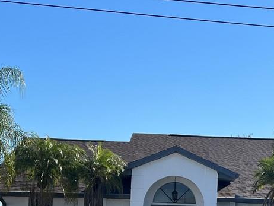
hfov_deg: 21.4
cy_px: 175
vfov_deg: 16.3
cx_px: 238
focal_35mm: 90
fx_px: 713
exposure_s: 1/4831
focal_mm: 5.7
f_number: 1.5
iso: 50
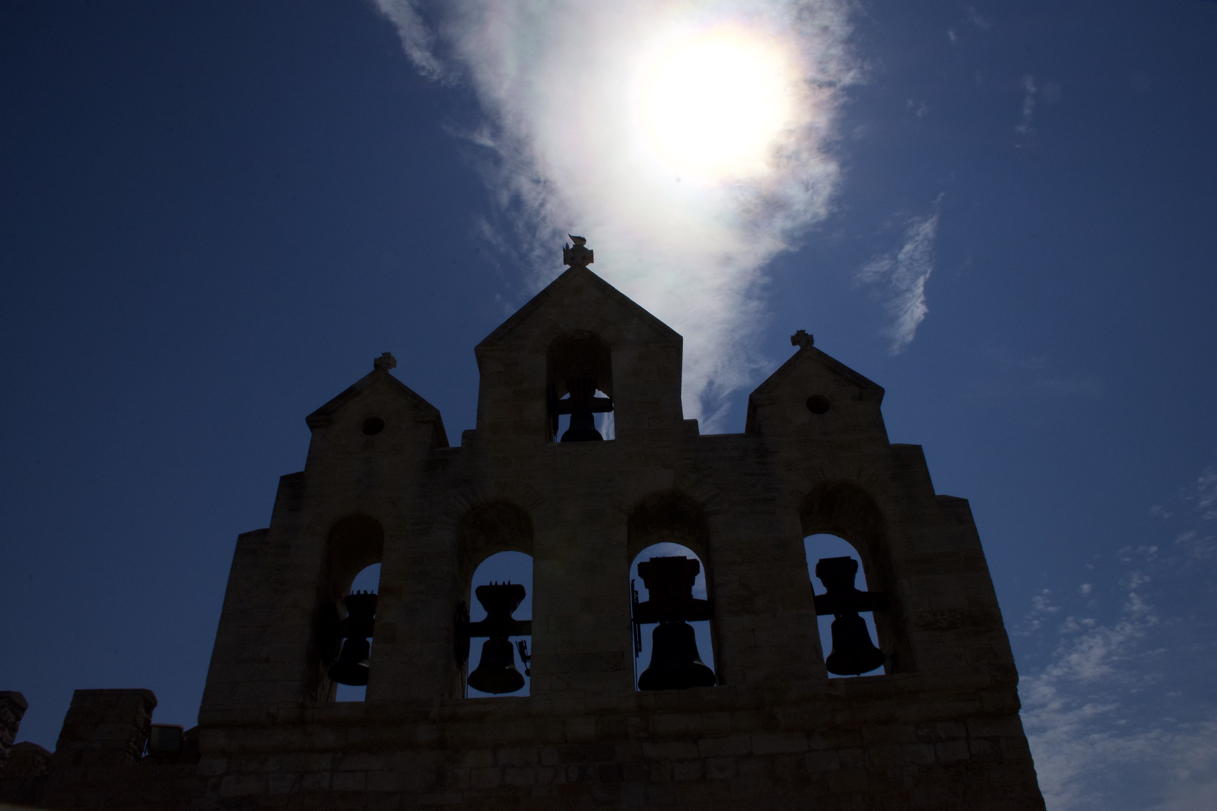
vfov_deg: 47.9
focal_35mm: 27
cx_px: 608
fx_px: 913
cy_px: 406
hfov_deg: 67.4
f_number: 22
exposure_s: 1/2500
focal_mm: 18
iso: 800
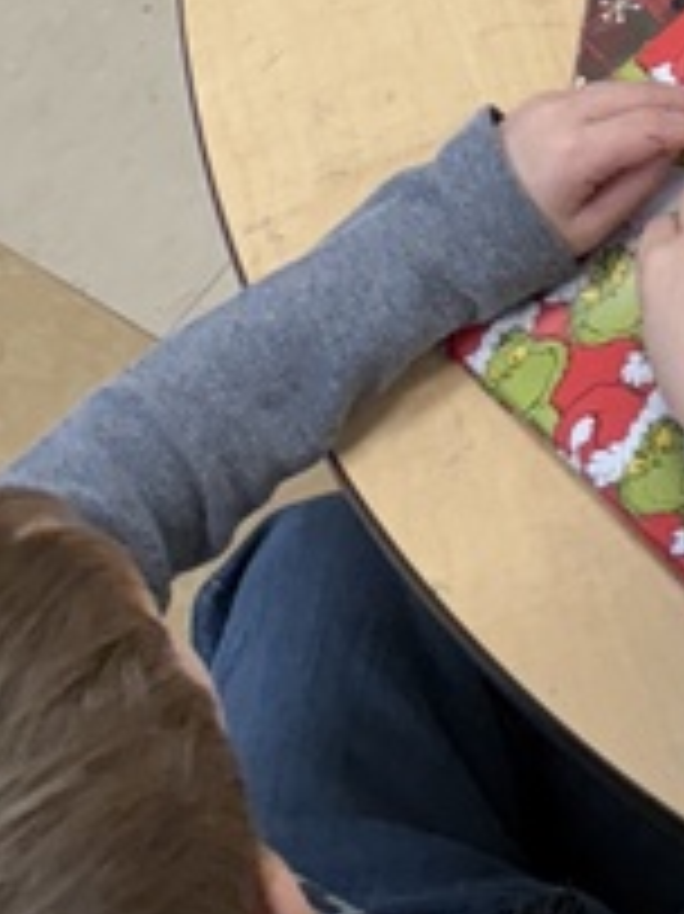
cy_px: -819
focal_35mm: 131
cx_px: 1508
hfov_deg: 10.2
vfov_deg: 13.3
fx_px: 3455
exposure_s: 1/120
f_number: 1.6
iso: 125
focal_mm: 5.96
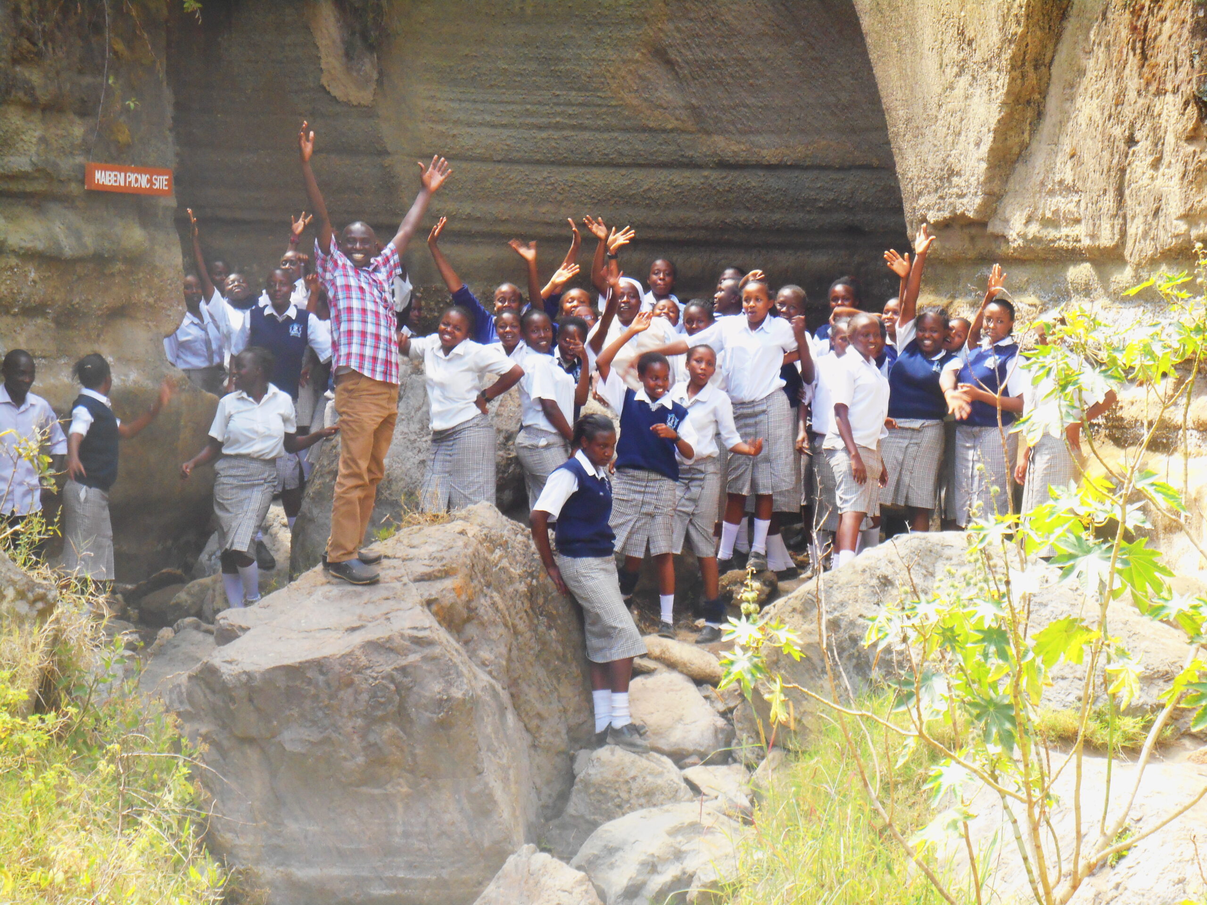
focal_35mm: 121
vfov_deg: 12.2
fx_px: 4219
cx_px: 604
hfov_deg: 16.3
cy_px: 452
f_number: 5.4
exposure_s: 1/60
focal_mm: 21.5
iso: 200
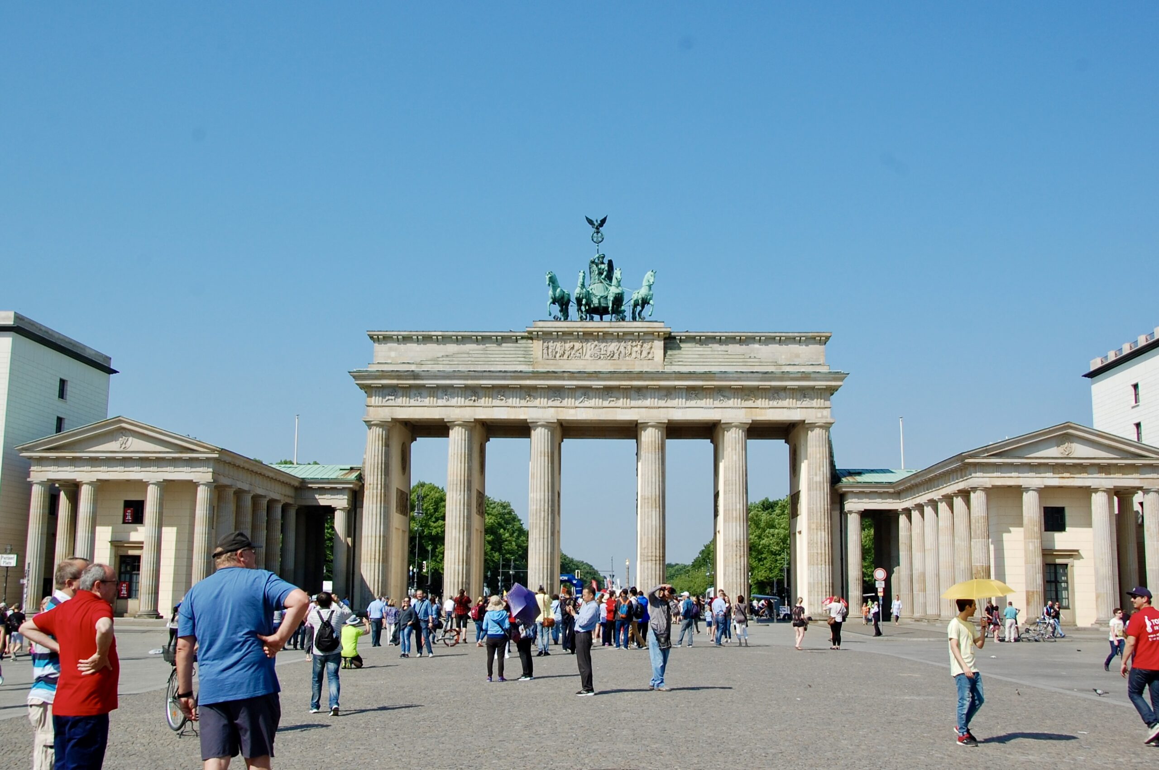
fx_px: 1061
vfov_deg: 39.9
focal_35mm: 33
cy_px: 385
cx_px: 580
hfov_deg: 57.3
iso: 200
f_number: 10
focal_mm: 22
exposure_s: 1/400
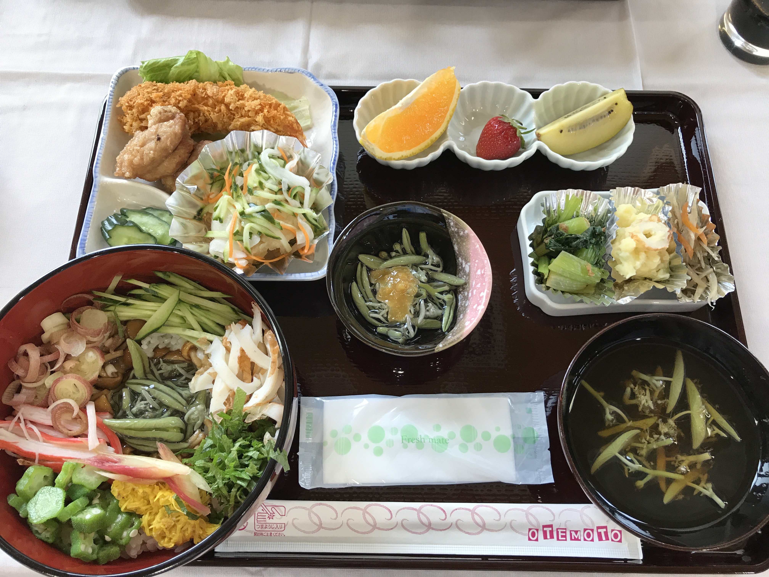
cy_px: 288
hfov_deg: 63.4
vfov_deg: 49.7
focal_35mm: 28
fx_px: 622
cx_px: 384
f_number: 1.8
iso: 20
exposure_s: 1/33
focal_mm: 3.99
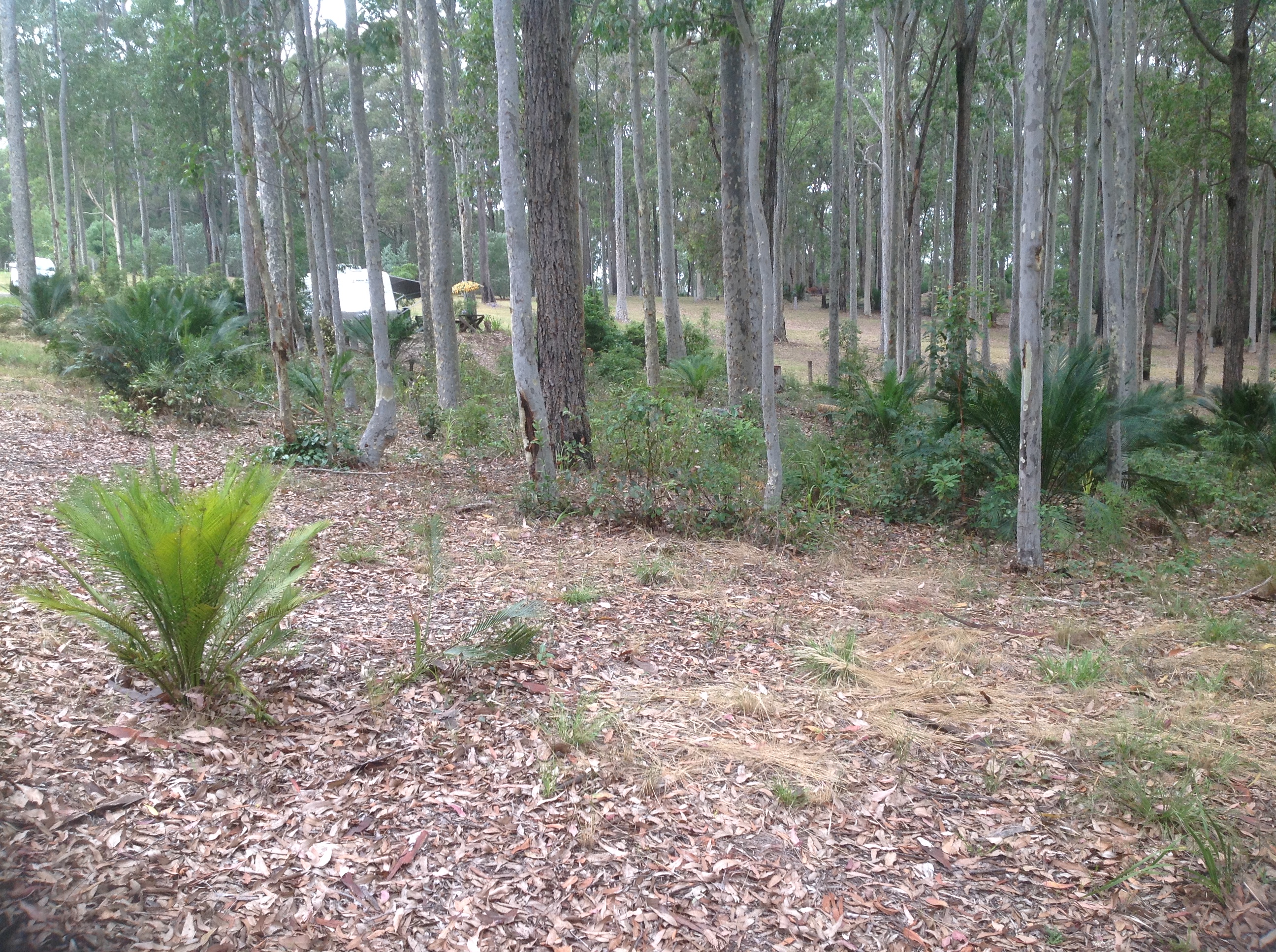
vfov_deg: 40.6
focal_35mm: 35
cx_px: 638
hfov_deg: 52.7
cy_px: 476
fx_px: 1288
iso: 50
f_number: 2.4
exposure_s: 1/120
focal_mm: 4.28
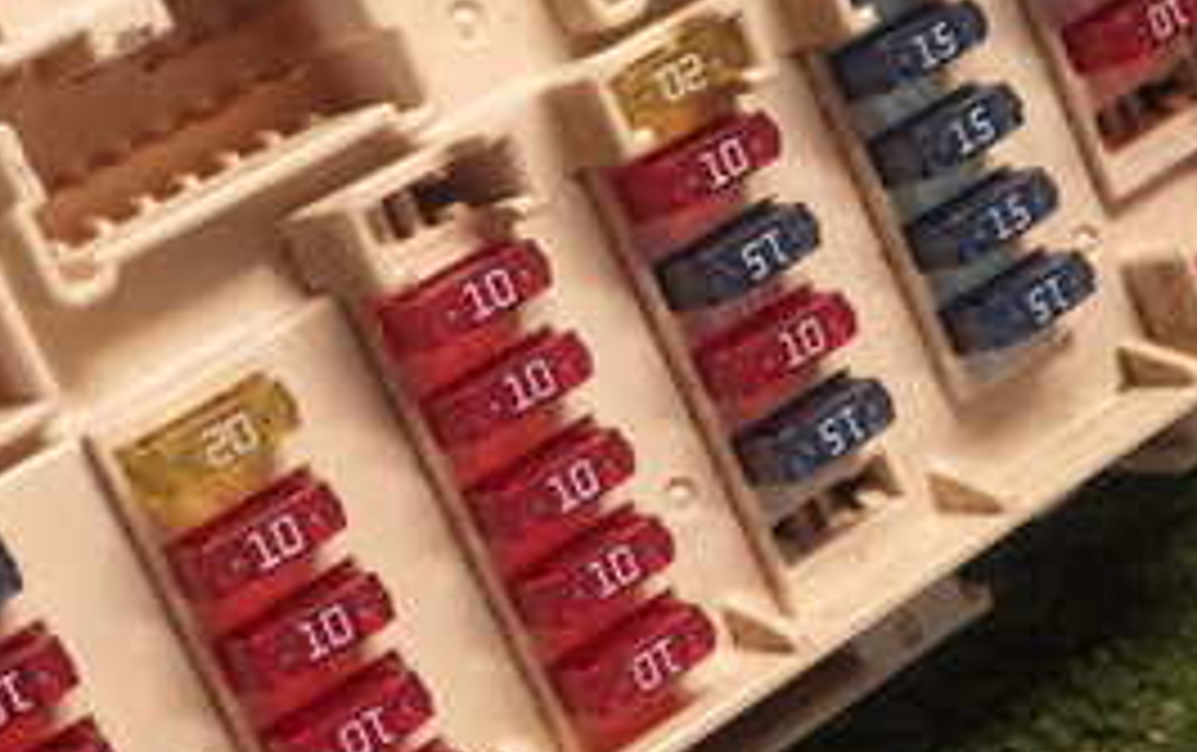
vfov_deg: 17.7
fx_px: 2417
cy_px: 387
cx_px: 436
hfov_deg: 27.7
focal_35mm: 74
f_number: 2.3
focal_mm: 5.5
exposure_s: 1/45
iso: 320
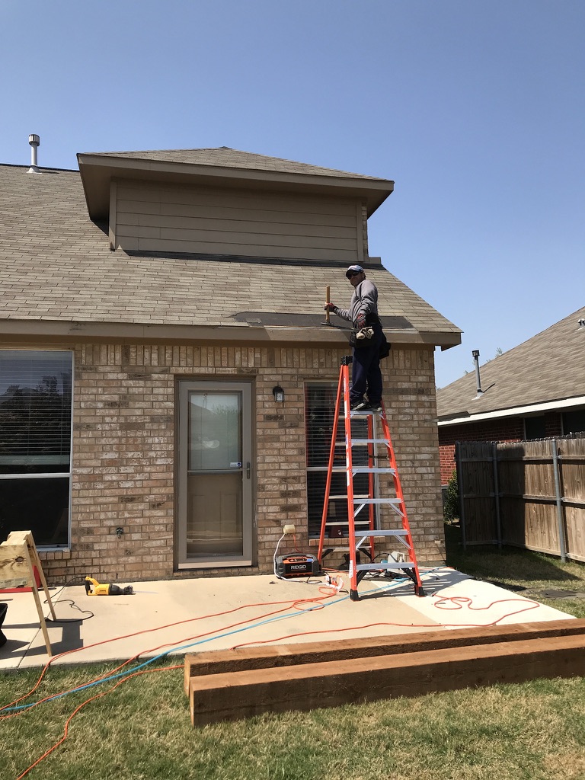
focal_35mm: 28
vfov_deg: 63.4
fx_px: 631
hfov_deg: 49.7
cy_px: 390
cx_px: 292
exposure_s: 1/2128
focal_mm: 3.99
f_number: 1.8
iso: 20
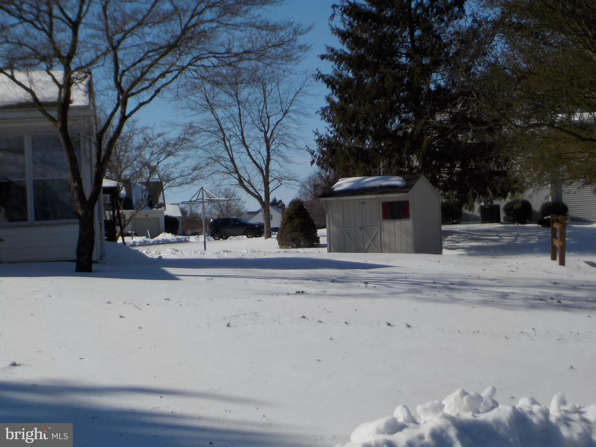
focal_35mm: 71
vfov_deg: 20.7
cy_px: 224
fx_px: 1222
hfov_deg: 27.4
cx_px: 298
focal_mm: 9.7
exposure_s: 1/2000
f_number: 5.3
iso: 125
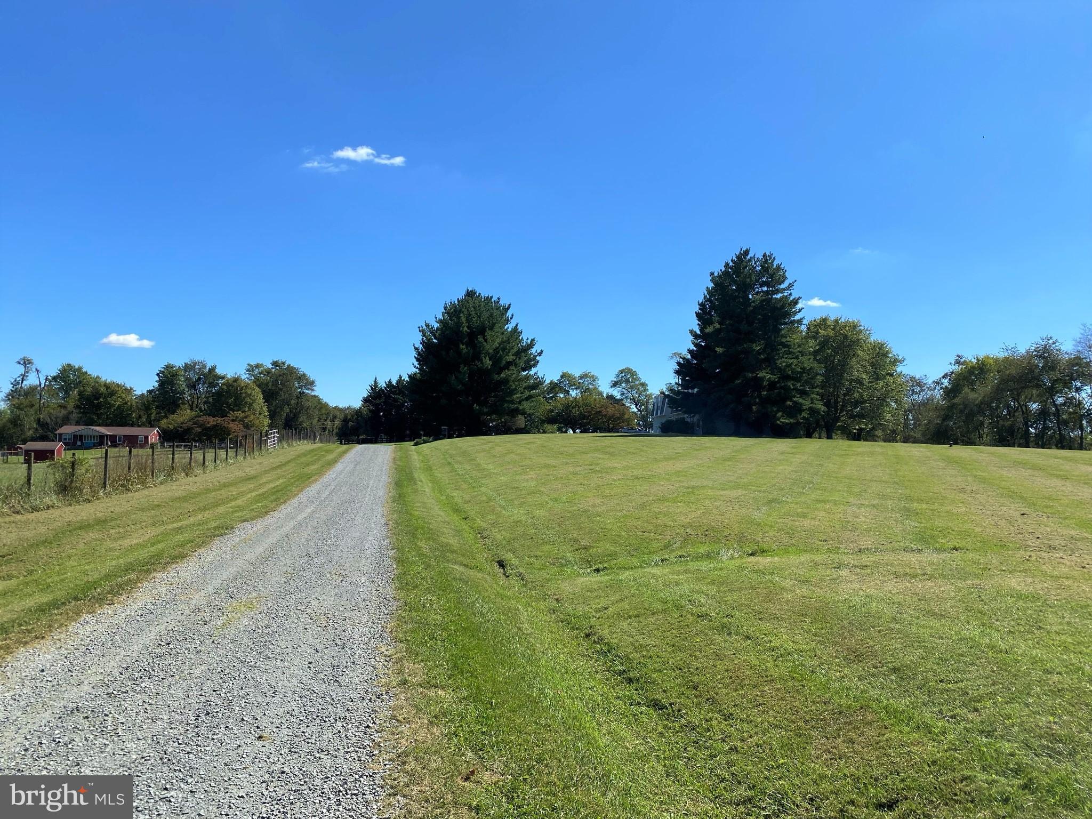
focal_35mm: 26
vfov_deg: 53.1
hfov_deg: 67.3
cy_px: 410
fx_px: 820
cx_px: 546
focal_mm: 4.25
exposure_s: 1/3205
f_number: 1.8
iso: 32
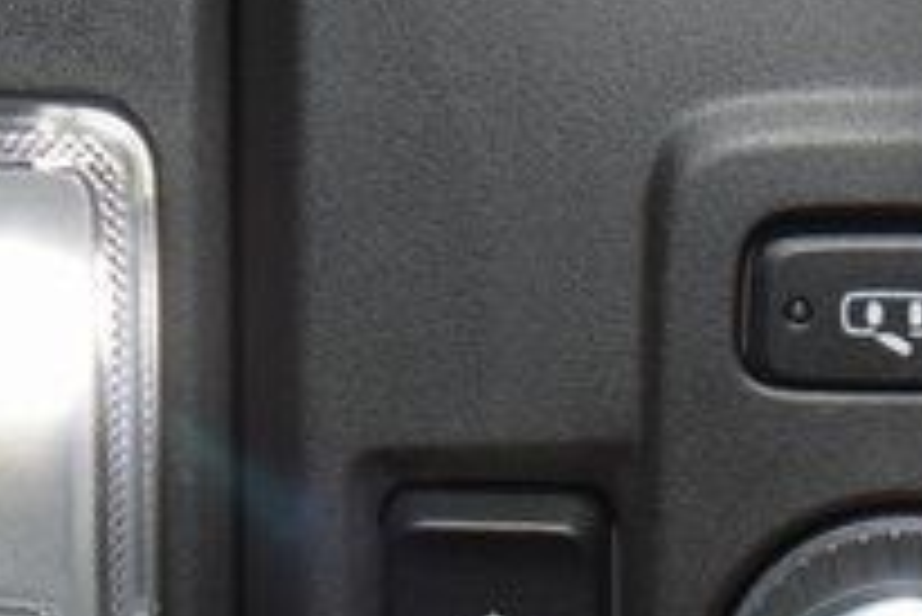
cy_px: 1000
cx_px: 918
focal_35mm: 165
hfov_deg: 12.3
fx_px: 4229
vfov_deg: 8.1
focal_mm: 22
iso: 640
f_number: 3.5
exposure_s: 1/60
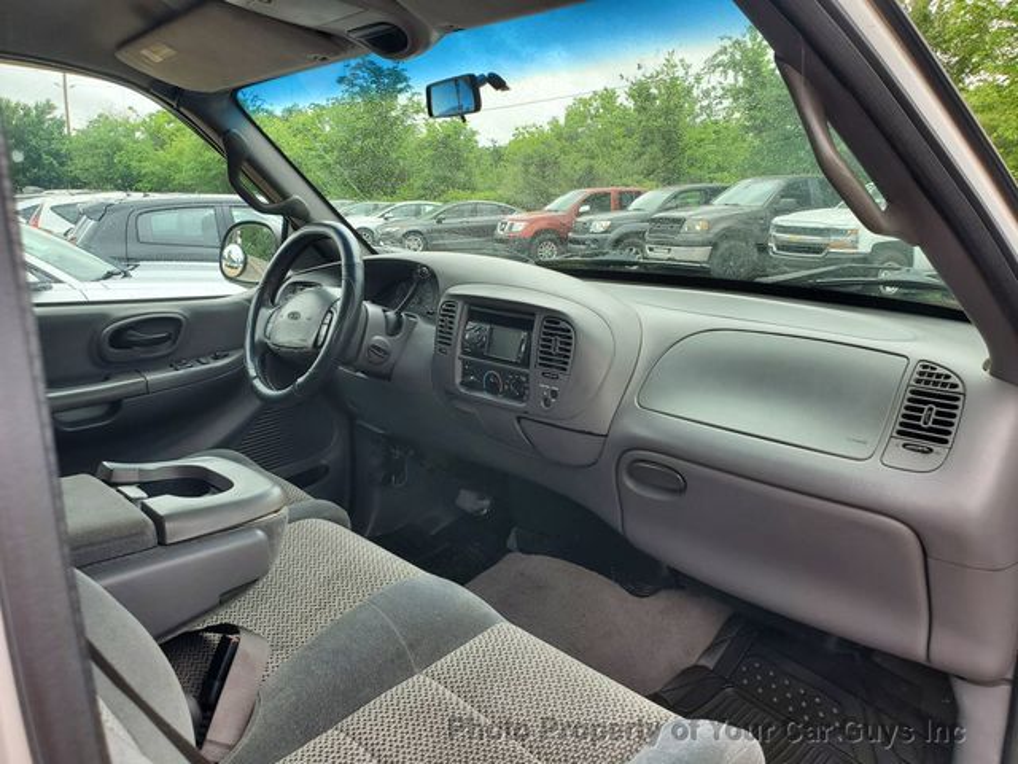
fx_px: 765
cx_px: 509
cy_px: 382
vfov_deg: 53.1
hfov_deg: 67.3
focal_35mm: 26
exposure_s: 1/167
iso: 50
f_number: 2.4
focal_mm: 4.3
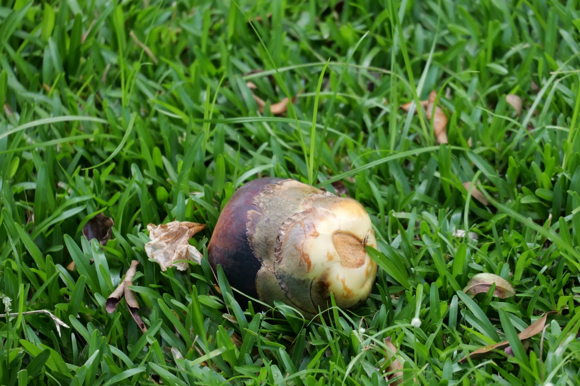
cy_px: 193
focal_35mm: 200
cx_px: 290
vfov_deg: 6.9
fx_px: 3222
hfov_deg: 10.3
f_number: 7.1
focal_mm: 200
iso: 1250
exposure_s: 1/250
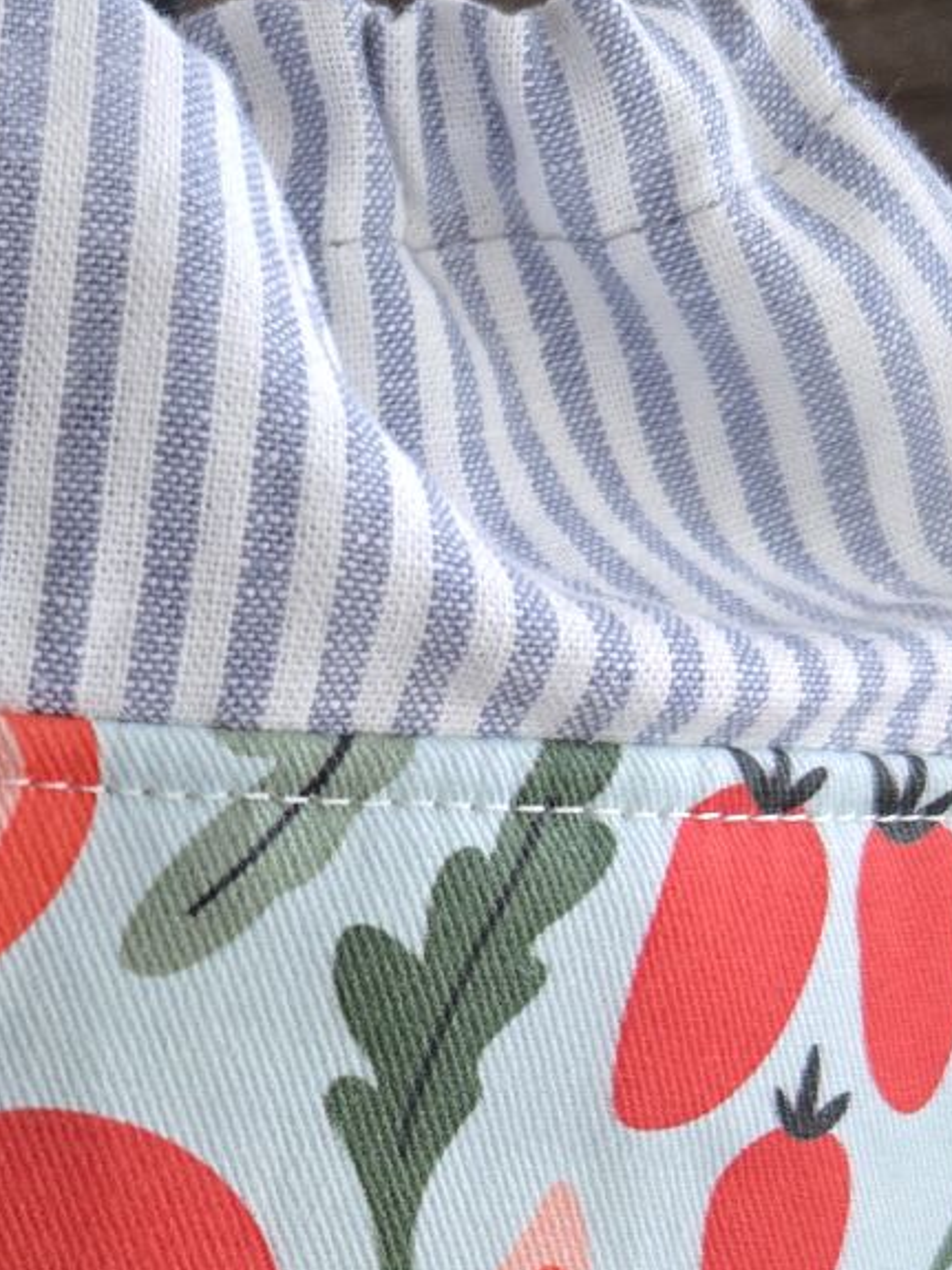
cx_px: -49
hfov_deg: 17.9
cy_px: 1093
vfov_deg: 23.9
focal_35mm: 80
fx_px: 2935
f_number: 1.8
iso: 800
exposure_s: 1/120
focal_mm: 5.4
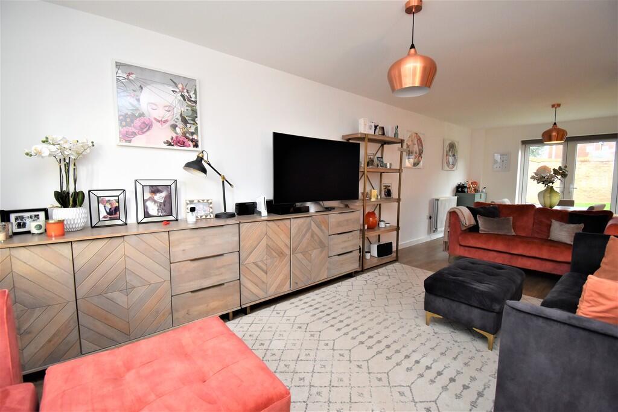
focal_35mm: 15
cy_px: 206
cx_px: 309
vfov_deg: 77.3
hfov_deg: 100.4
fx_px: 258
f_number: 4.5
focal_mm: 10
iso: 800
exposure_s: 1/80
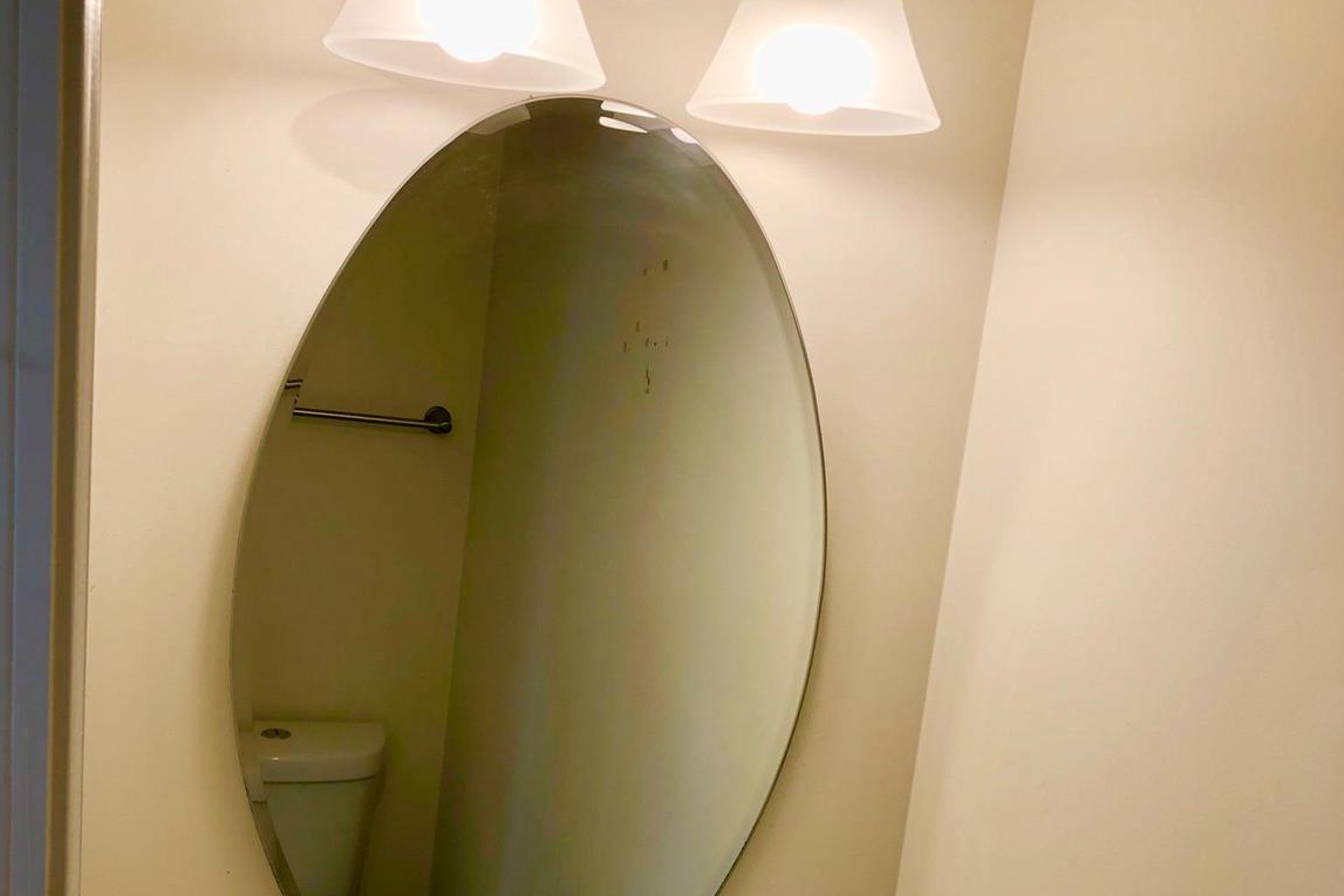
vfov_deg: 33.5
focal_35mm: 39
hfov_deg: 49.5
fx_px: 1456
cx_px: 674
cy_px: 680
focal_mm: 4
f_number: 1.8
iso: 20
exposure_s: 1/129
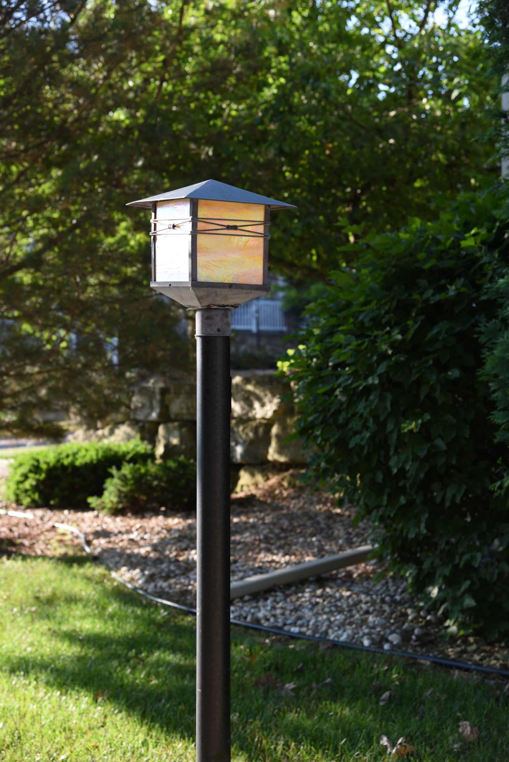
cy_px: 381
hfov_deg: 23.4
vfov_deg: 34.5
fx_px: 1229
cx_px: 254
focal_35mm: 58
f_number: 5
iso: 400
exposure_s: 1/400
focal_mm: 58
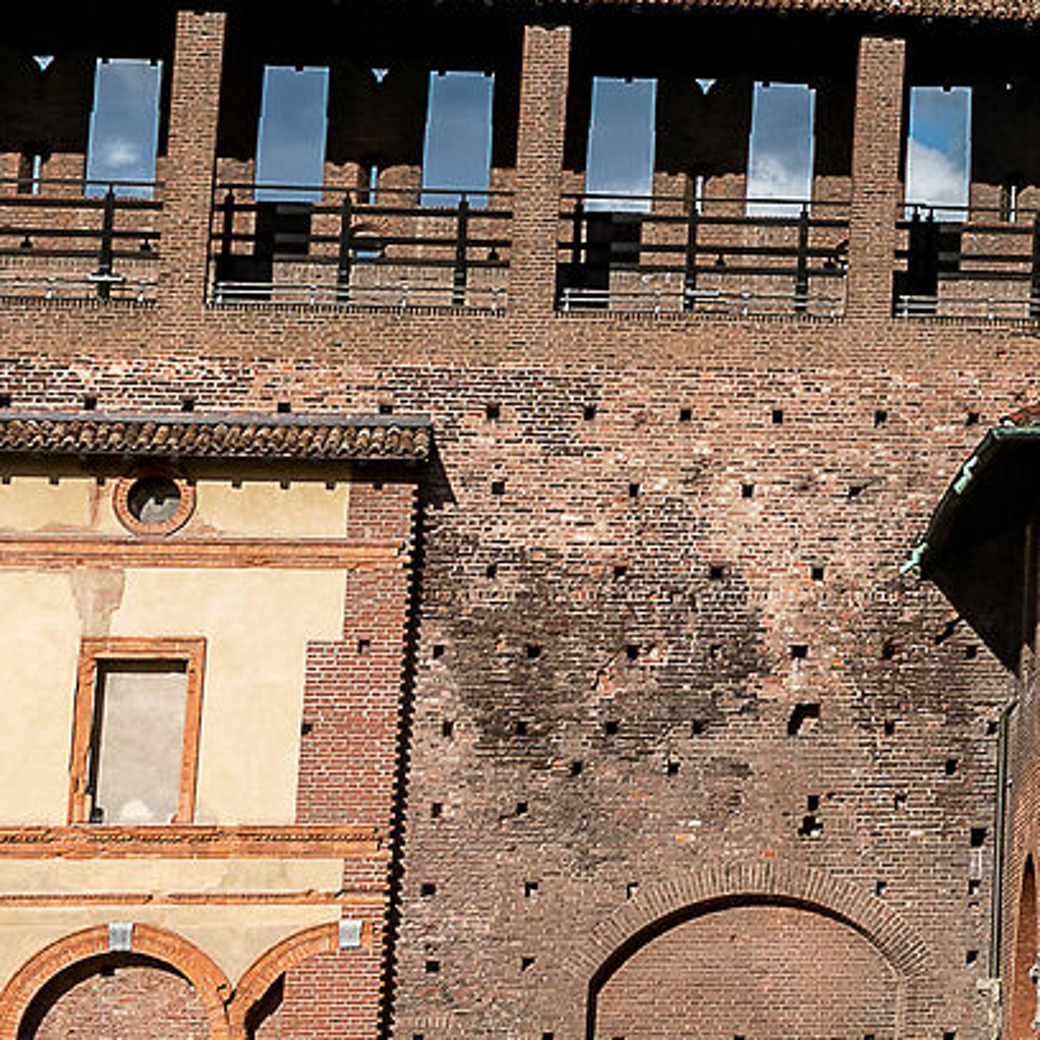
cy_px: -213
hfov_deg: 9.1
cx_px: 2587
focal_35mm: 170
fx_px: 5778
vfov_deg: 10.1
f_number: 11
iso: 100
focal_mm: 34
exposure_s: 1/350
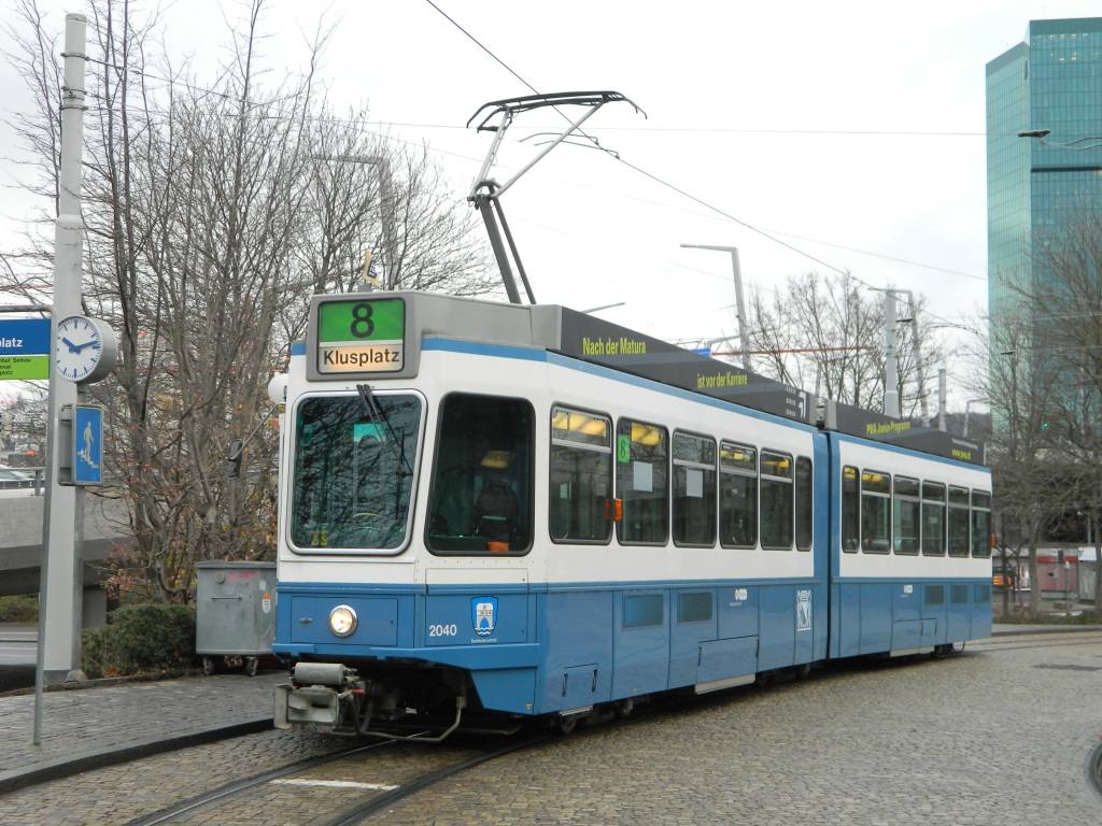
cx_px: 551
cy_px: 413
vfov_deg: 25.7
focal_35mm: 57
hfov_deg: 33.8
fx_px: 1815
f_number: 3.8
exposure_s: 1/60
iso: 80
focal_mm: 10.2
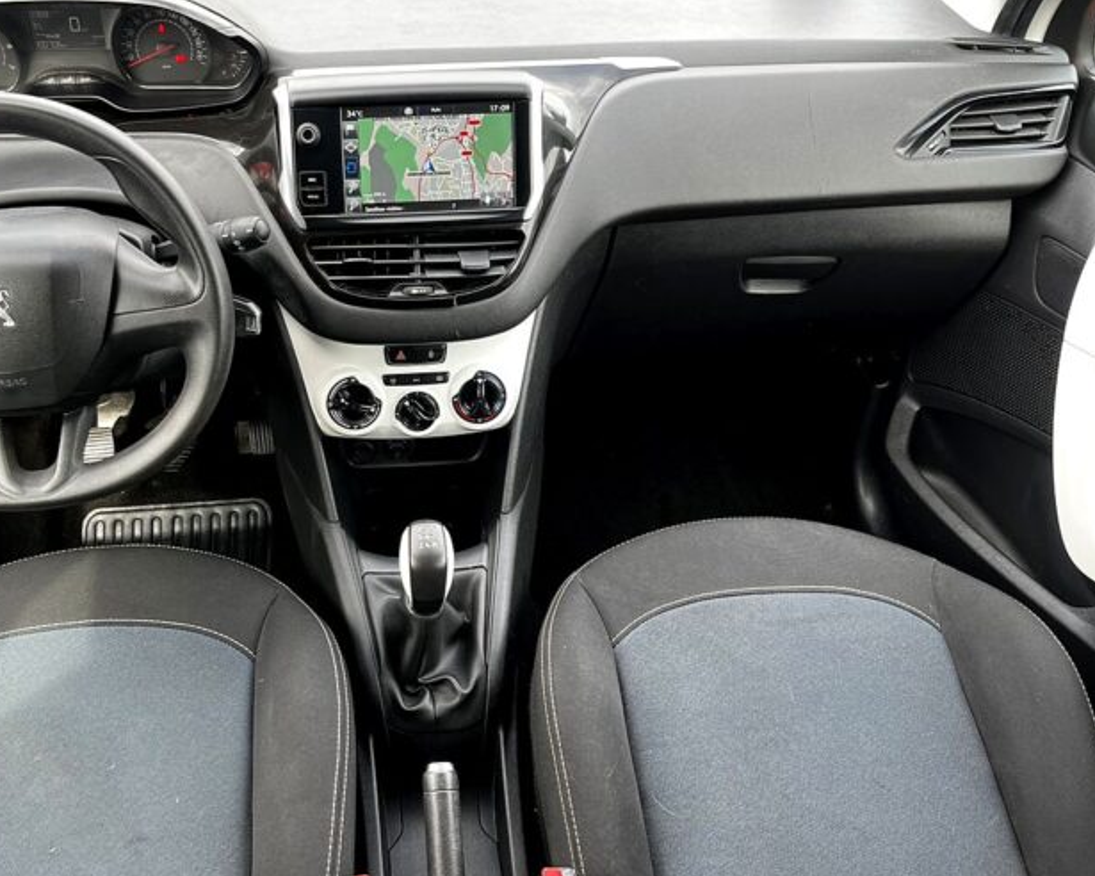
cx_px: 404
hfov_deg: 53.6
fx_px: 1069
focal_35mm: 33
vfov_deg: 44.5
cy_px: 442
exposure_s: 1/121
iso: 80
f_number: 1.6
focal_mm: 5.1
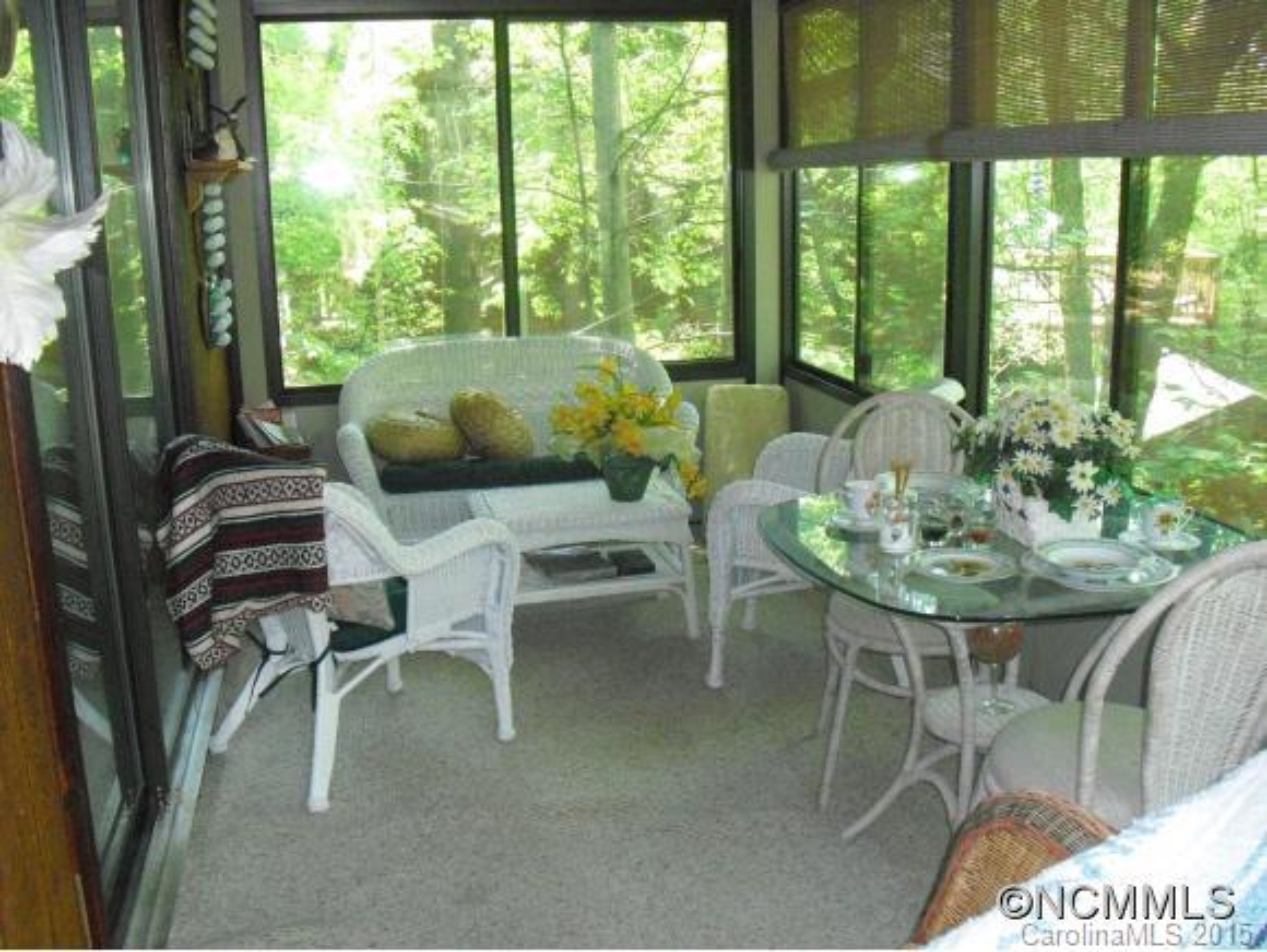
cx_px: 634
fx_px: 1319
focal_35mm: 36
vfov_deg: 39.7
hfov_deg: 51.3
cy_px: 476
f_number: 3.1
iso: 800
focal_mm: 6.3
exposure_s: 1/125
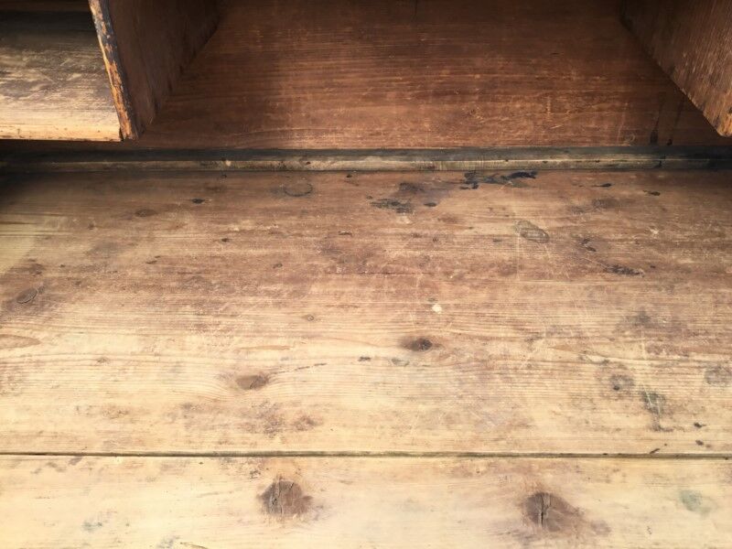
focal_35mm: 31
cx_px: 366
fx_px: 656
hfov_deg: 58.4
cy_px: 274
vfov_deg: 45.4
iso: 25
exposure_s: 1/243
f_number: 2.4
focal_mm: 3.3
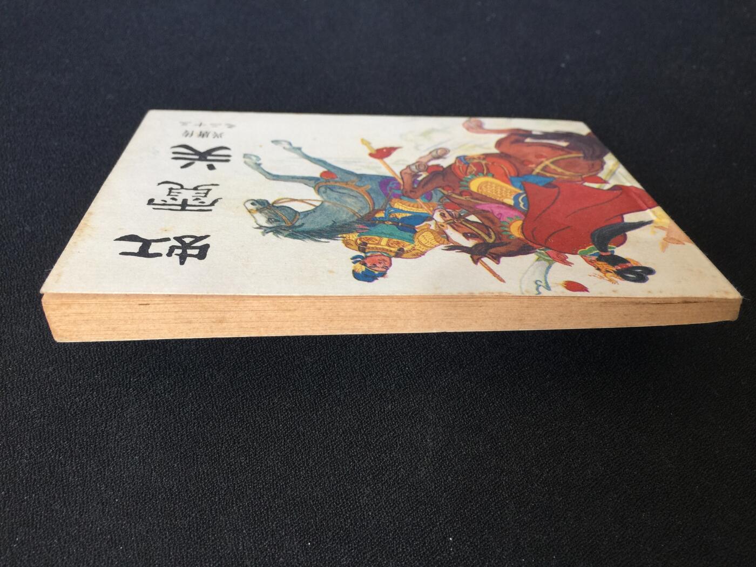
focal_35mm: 29
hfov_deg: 61.7
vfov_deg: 48.2
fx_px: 633
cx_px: 378
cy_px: 284
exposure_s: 1/33
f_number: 2.2
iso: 32
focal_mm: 4.15
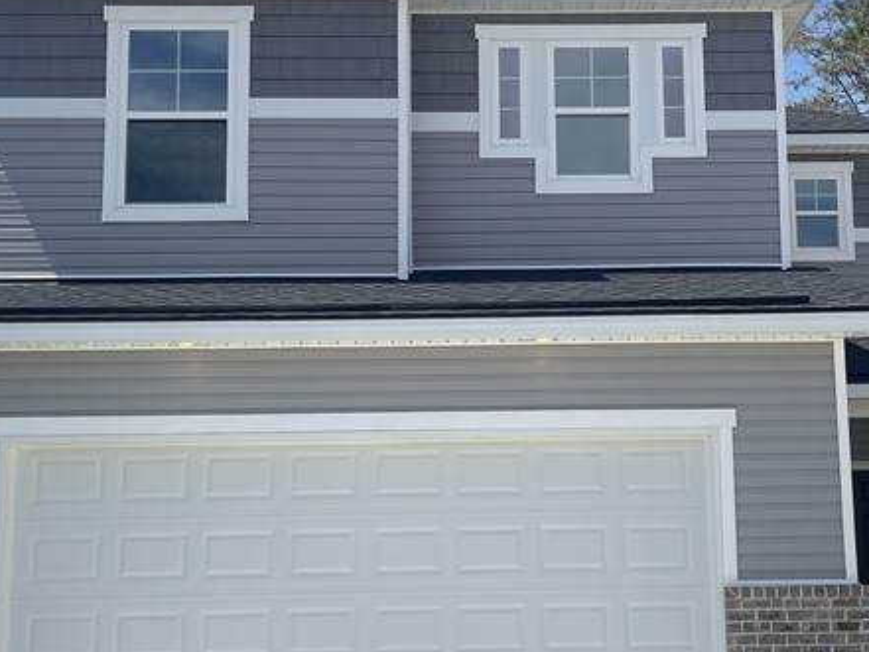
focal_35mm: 58
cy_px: 293
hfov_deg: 33.1
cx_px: 528
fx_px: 1456
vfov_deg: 25.2
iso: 32
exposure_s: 1/4525
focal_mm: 5.1
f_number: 1.6
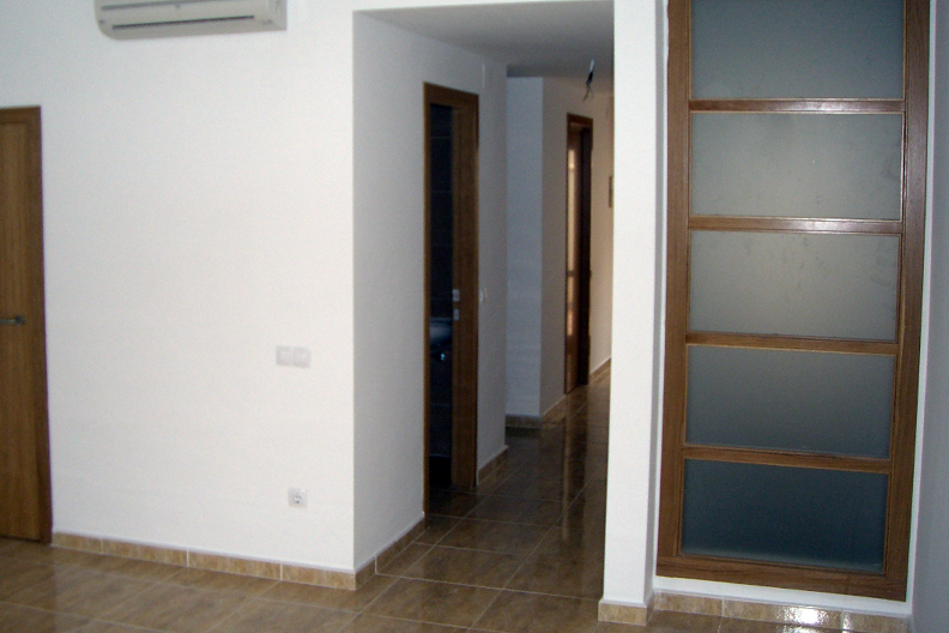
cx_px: 413
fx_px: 1713
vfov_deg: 20.9
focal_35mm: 65
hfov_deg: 30.9
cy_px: 291
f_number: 3.3
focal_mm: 9
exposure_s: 1/60
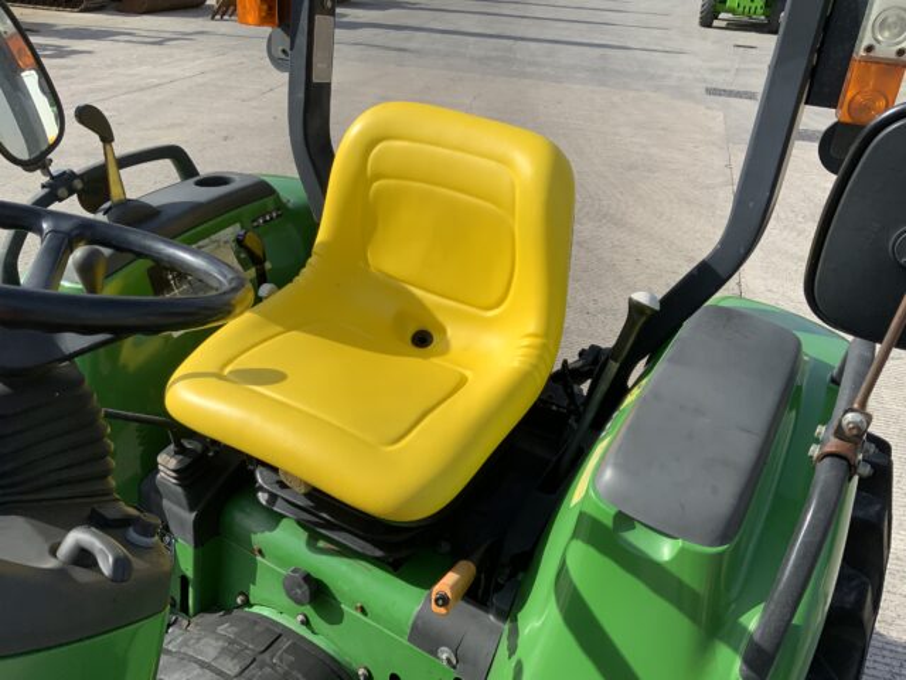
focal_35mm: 29
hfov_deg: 61.7
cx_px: 453
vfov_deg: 48.2
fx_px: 759
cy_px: 340
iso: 16
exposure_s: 1/1984
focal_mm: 3
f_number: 1.8
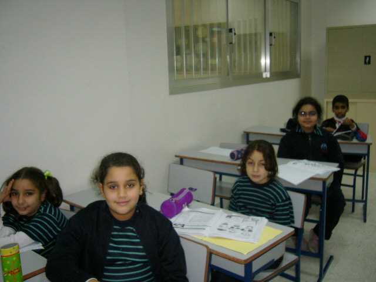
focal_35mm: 35
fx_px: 380
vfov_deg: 40.7
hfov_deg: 52.6
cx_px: 188
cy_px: 141
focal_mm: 5.8
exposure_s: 1/60
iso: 100
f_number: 2.8
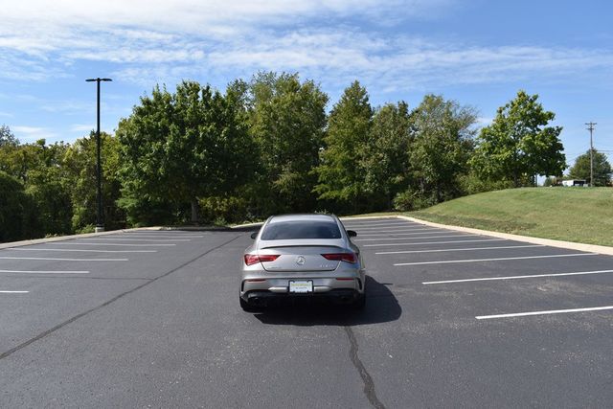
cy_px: 204
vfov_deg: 48.0
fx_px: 460
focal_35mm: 27
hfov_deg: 67.4
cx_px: 306
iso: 100
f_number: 8
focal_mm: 18
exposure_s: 1/250
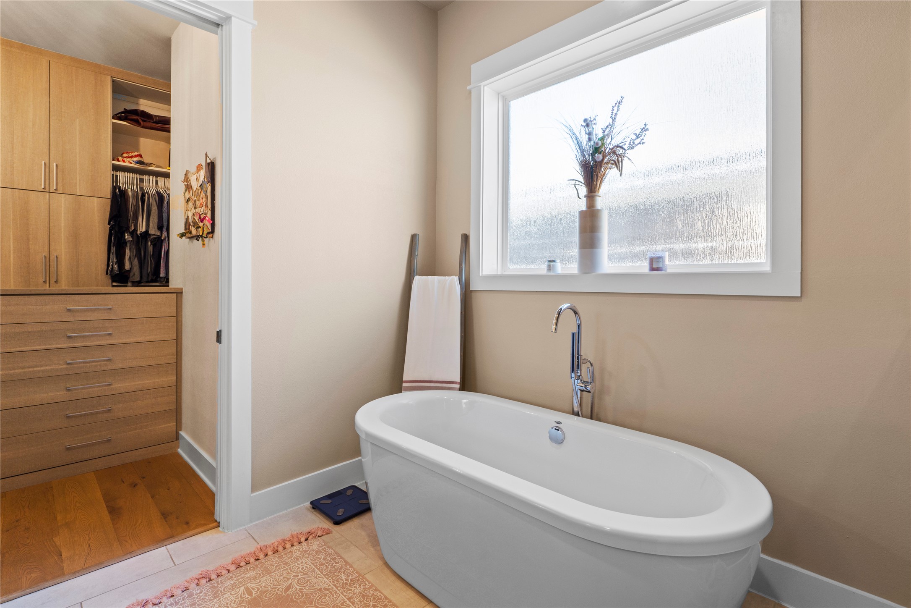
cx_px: 456
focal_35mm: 17
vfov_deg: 69.7
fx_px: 436
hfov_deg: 92.4
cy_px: 304
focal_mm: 11.5
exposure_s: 1
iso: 250
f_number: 11
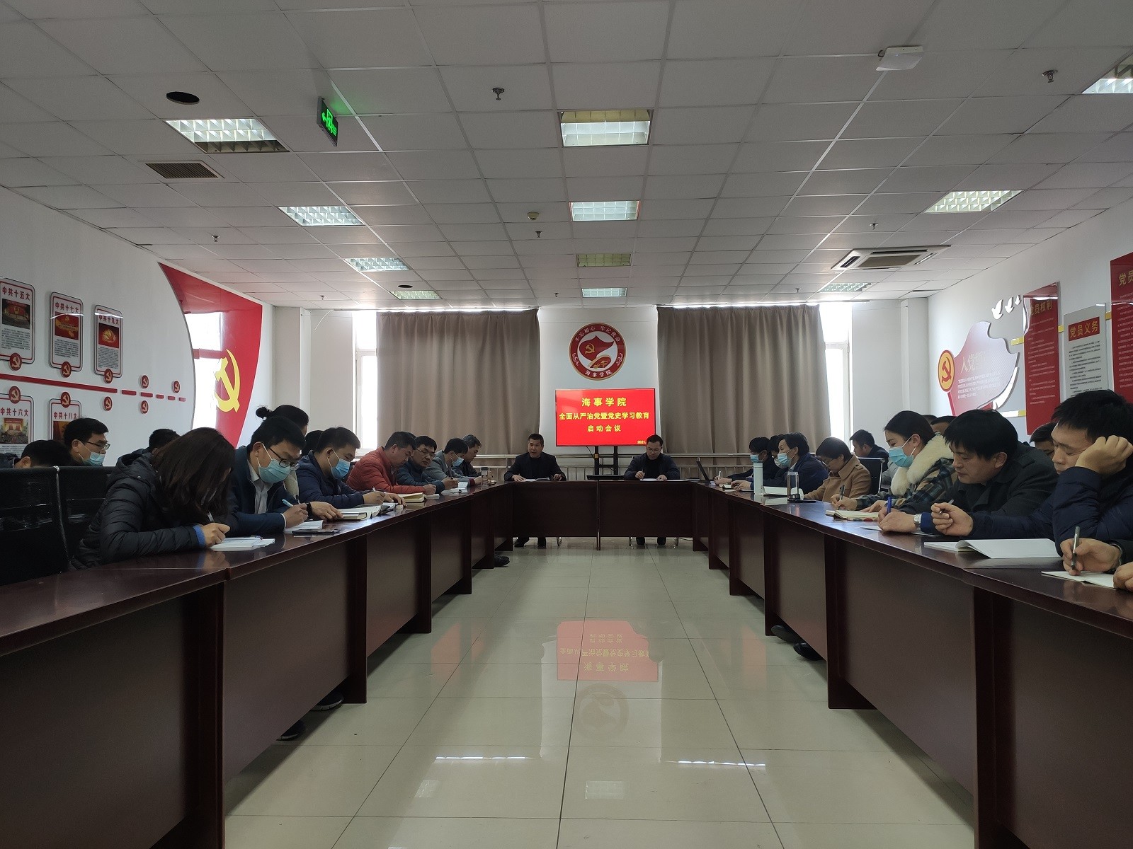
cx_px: 566
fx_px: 851
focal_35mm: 26
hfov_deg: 67.3
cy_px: 424
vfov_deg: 53.1
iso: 245
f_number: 1.75
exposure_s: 1/50
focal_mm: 4.77
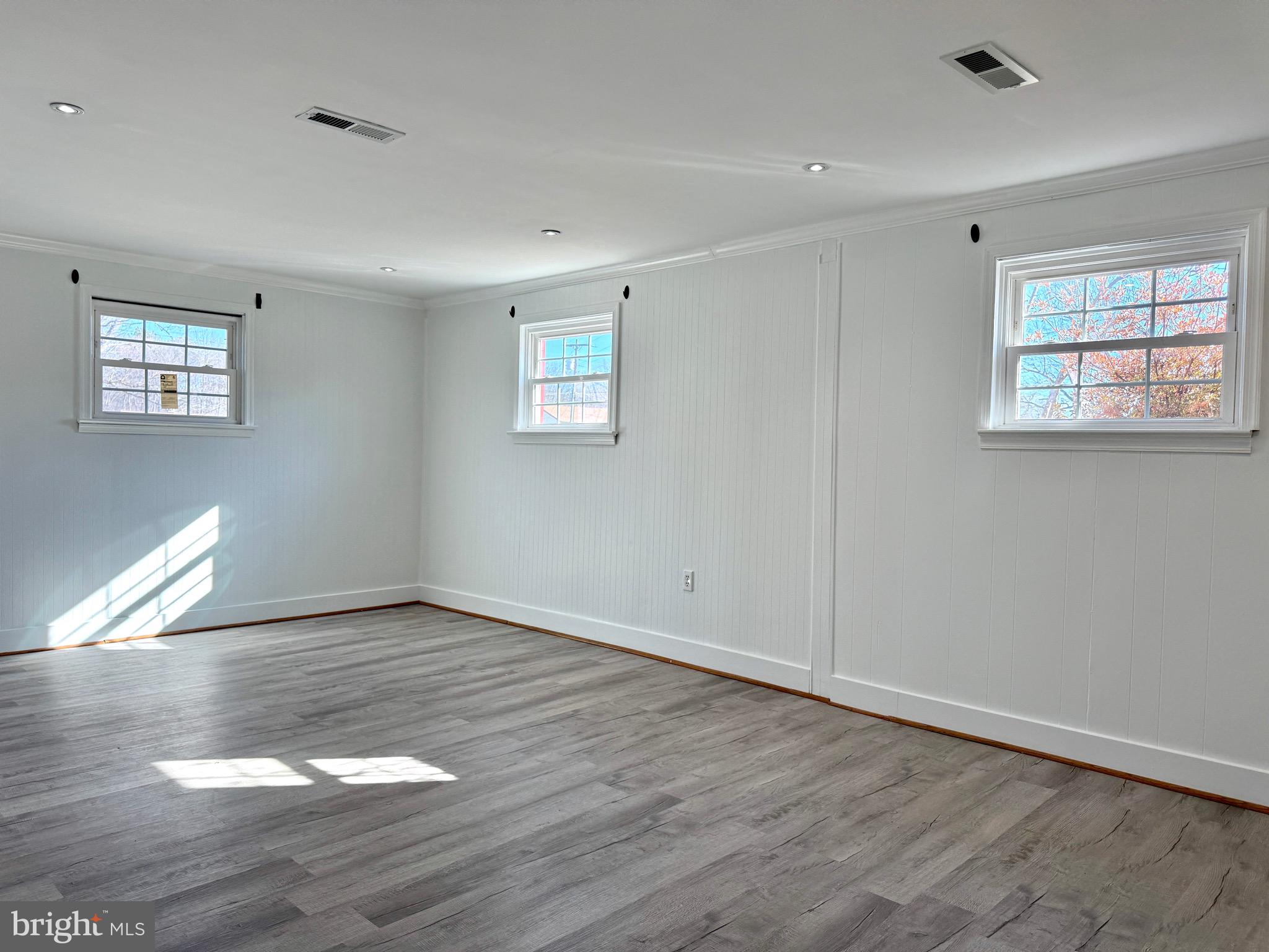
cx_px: 634
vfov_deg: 56.8
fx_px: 880
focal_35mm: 24
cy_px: 476
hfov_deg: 71.6
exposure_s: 1/308
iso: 100
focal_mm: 6.76
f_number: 1.78
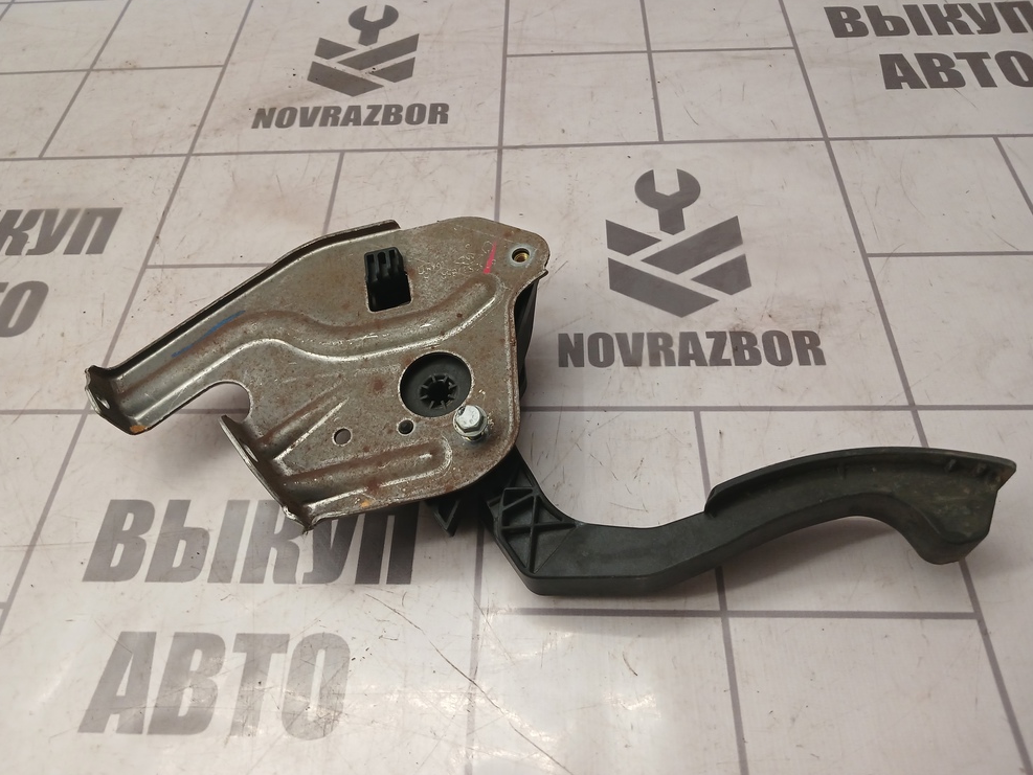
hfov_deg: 63.4
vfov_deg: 49.8
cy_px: 375
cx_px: 515
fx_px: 836
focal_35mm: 28
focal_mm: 4
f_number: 1.8
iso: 125
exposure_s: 1/50
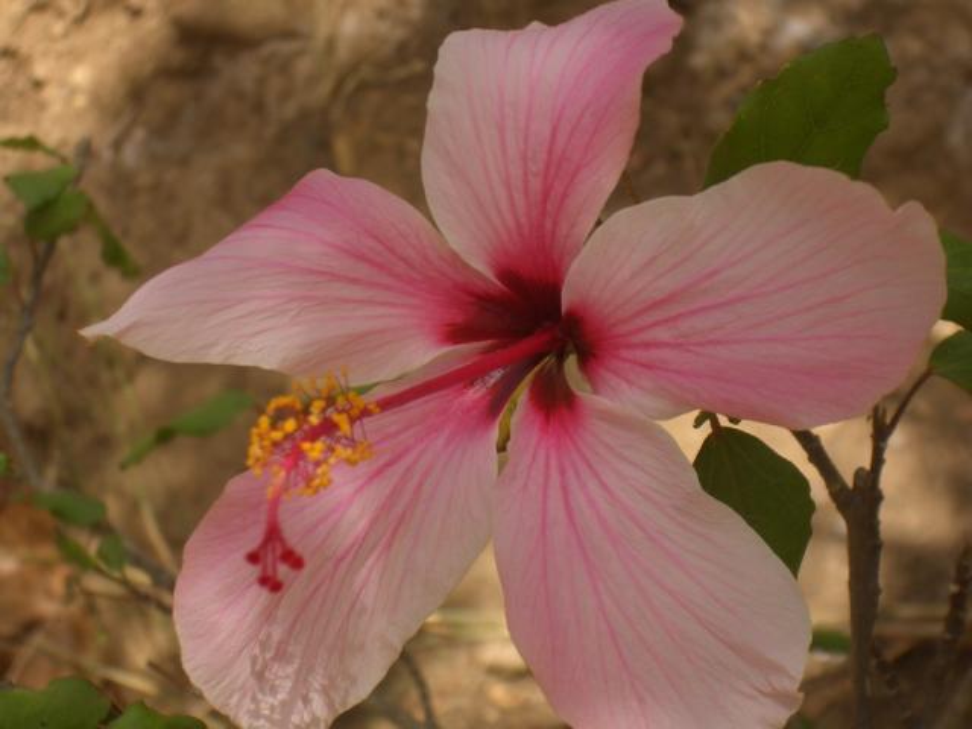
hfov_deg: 18.7
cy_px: 364
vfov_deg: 14.1
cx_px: 486
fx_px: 2948
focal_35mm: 105
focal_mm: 17.4
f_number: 4.8
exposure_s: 1/200
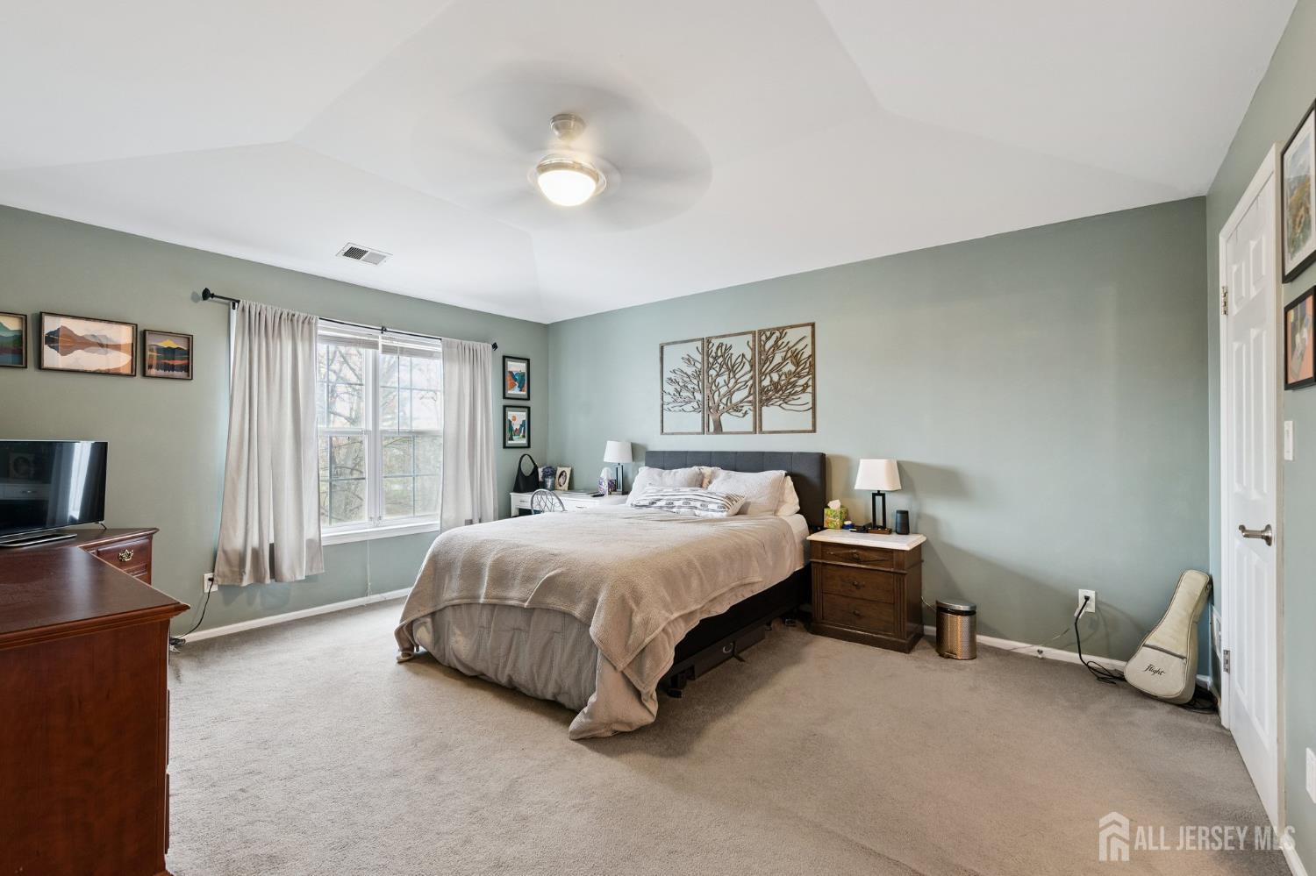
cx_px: 658
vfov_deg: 77.3
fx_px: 548
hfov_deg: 100.4
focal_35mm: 15
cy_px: 438
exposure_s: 1/13
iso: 640
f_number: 7.1
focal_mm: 15
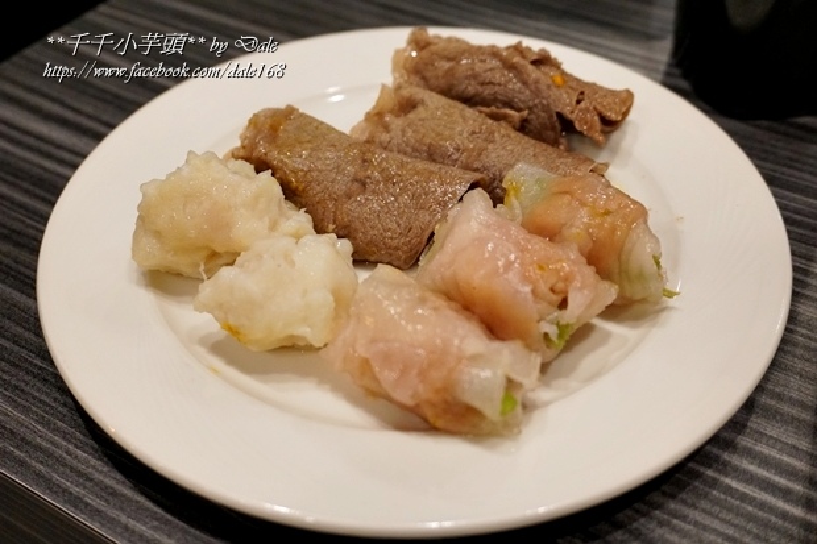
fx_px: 987
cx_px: 408
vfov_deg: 30.8
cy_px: 272
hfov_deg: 45.0
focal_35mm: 44
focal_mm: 29
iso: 1250
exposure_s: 1/60
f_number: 4.5
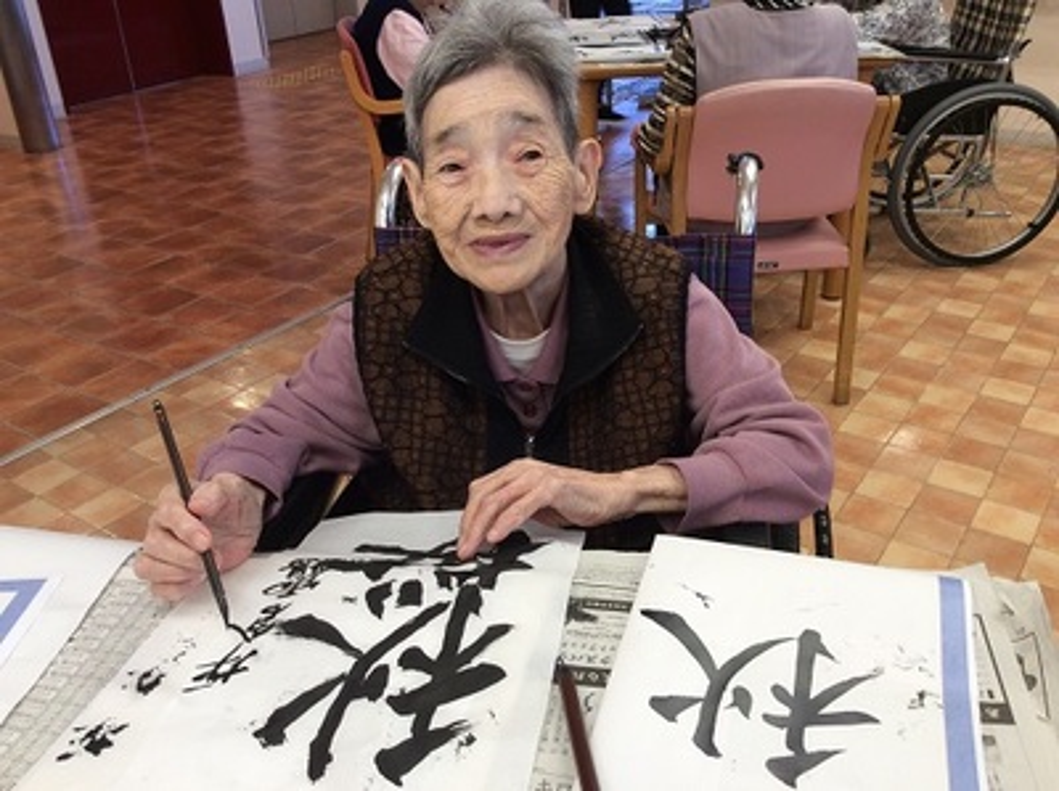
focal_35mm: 32
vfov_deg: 44.1
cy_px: 396
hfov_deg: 56.9
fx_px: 978
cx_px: 530
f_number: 2.4
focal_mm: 3.3
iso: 32
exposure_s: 1/24
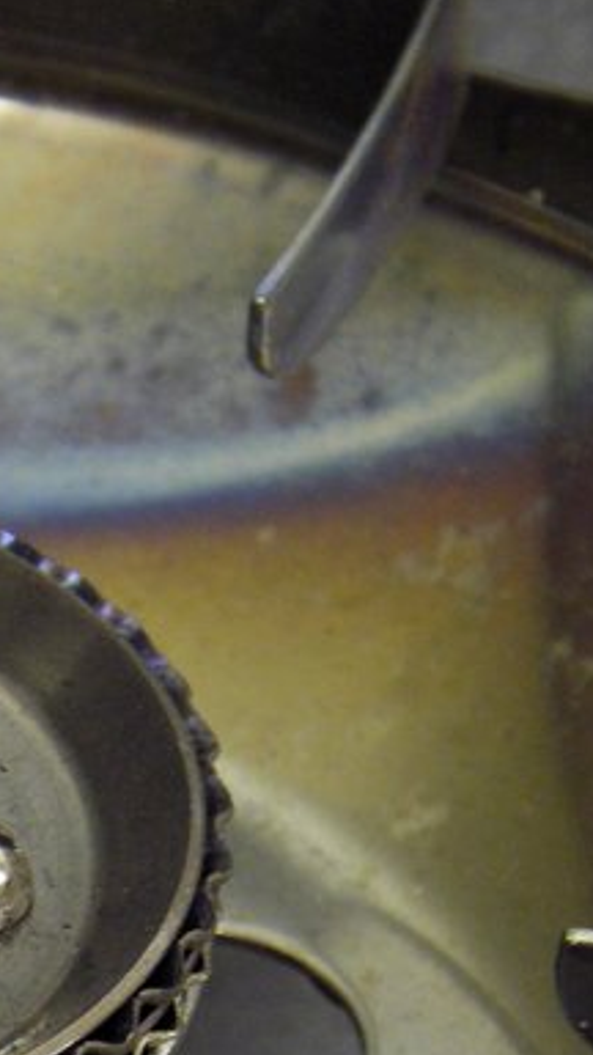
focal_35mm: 218
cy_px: 808
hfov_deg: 5.5
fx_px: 6094
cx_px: -316
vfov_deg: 9.9
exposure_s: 1/13
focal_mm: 16
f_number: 3.9
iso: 100
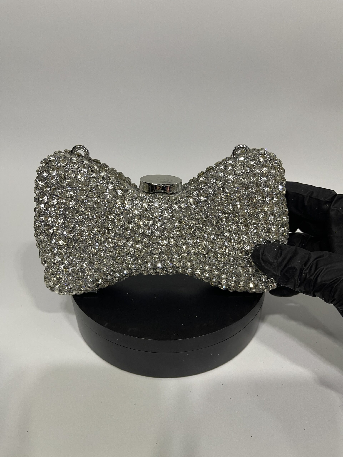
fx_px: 330
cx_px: 172
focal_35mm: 25
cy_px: 228
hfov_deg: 54.9
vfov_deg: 69.4
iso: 125
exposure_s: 1/49
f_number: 1.6
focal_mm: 5.1
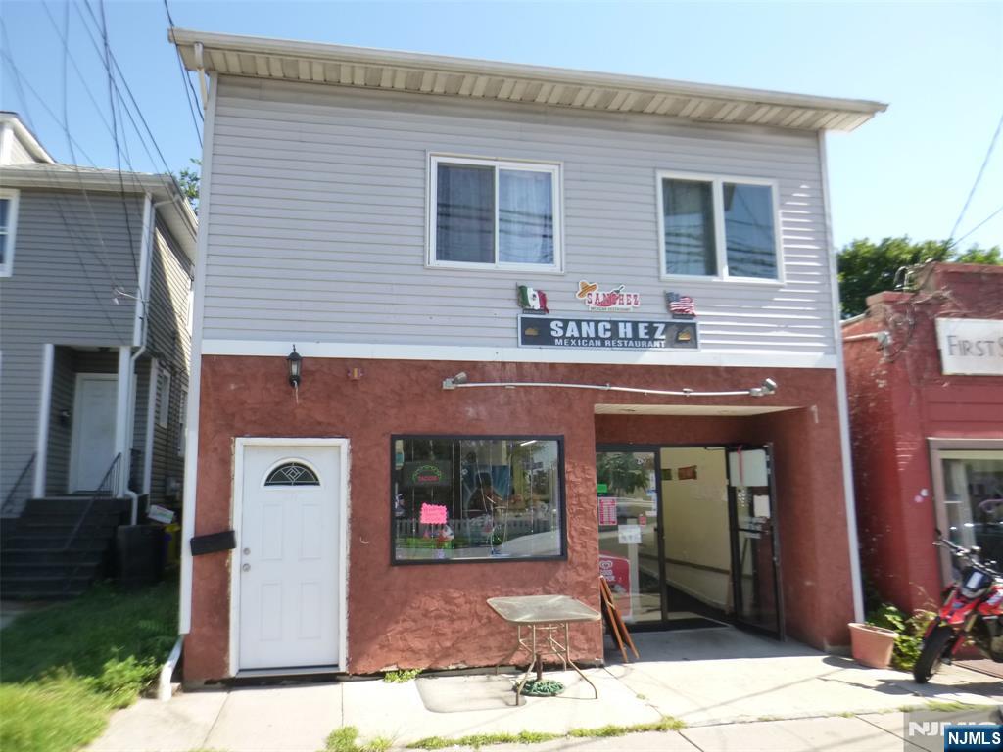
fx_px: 724
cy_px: 376
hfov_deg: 69.4
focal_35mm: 25
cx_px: 502
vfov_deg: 54.9
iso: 160
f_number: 3.9
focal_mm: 4.5
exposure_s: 1/200
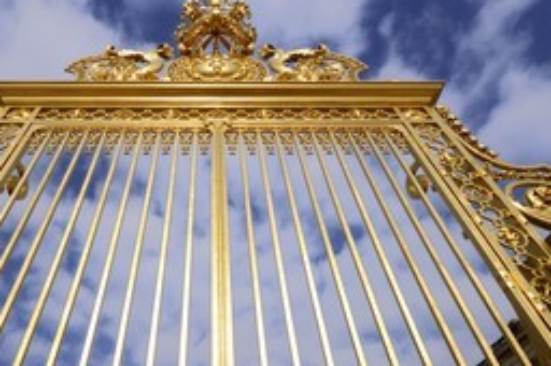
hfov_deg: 75.2
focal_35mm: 23
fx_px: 352
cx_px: 215
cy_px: 271
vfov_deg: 52.7
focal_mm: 14
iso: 200
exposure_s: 1/160
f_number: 22
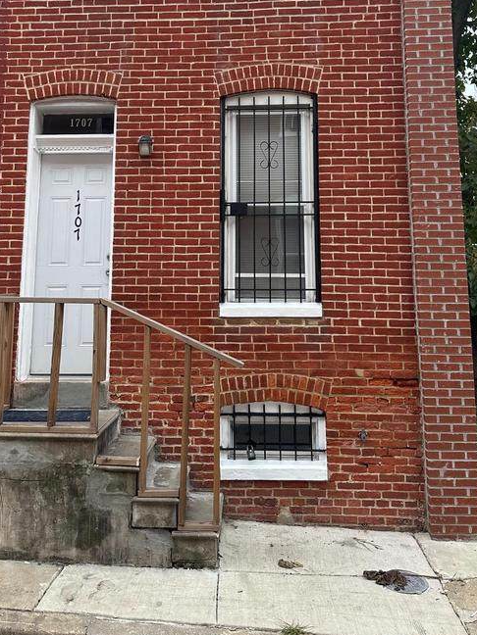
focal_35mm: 40
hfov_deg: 35.9
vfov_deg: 45.2
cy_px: 160
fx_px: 735
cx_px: 222
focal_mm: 6.86
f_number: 1.78
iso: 80
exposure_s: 1/785
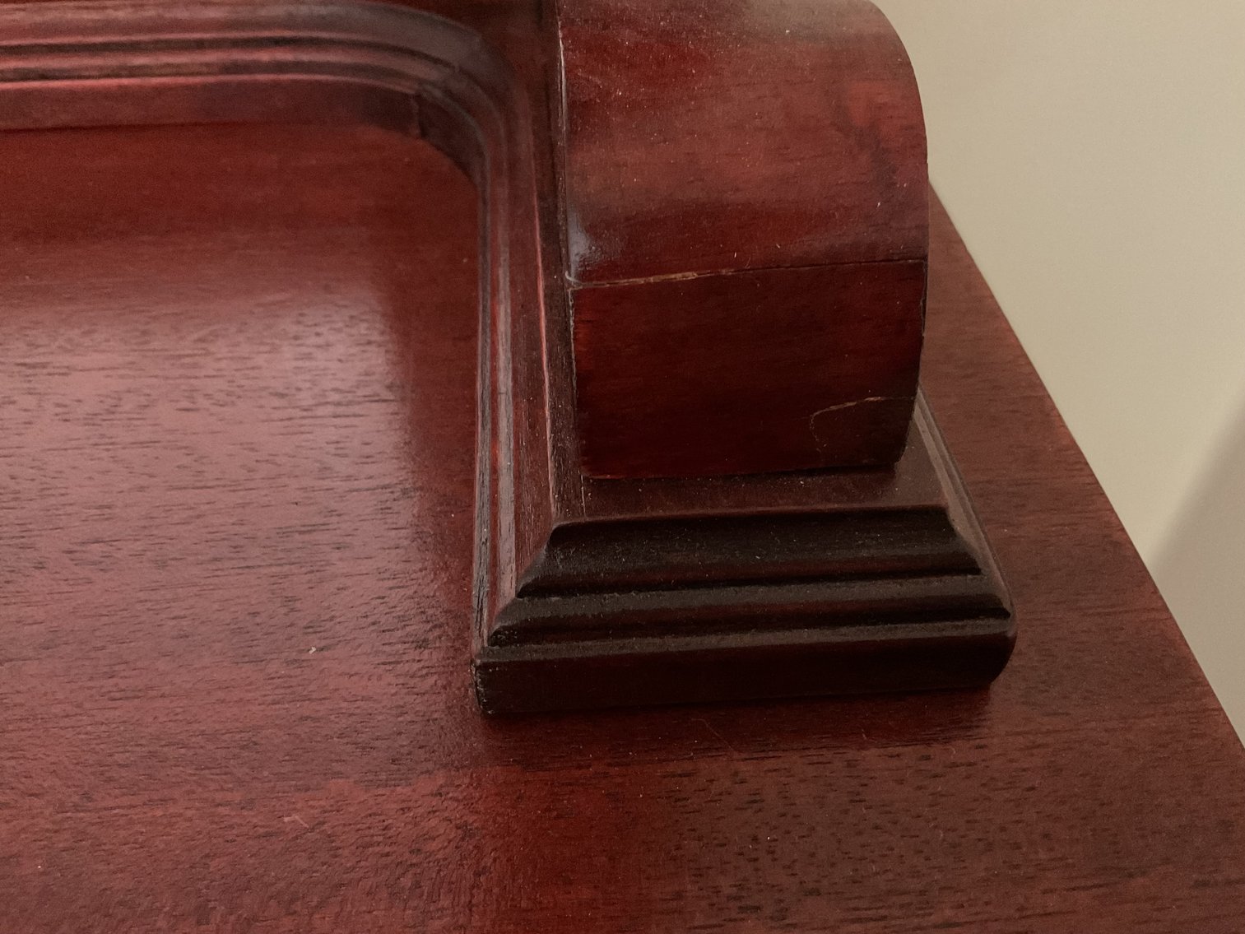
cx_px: 622
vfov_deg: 48.2
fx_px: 1043
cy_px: 467
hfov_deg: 61.7
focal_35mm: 29
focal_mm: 3
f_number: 1.8
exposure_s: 1/17
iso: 500
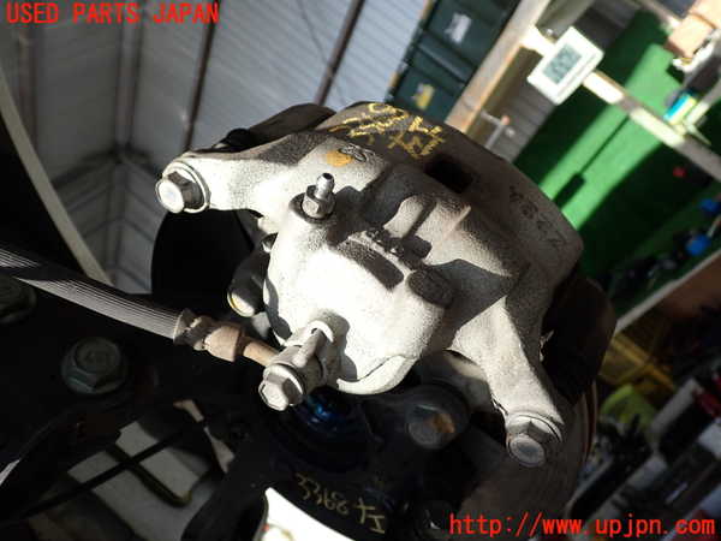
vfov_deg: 44.2
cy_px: 270
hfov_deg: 56.8
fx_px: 667
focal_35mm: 32
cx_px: 360
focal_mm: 5.79
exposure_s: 1/500
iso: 100
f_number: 2.4
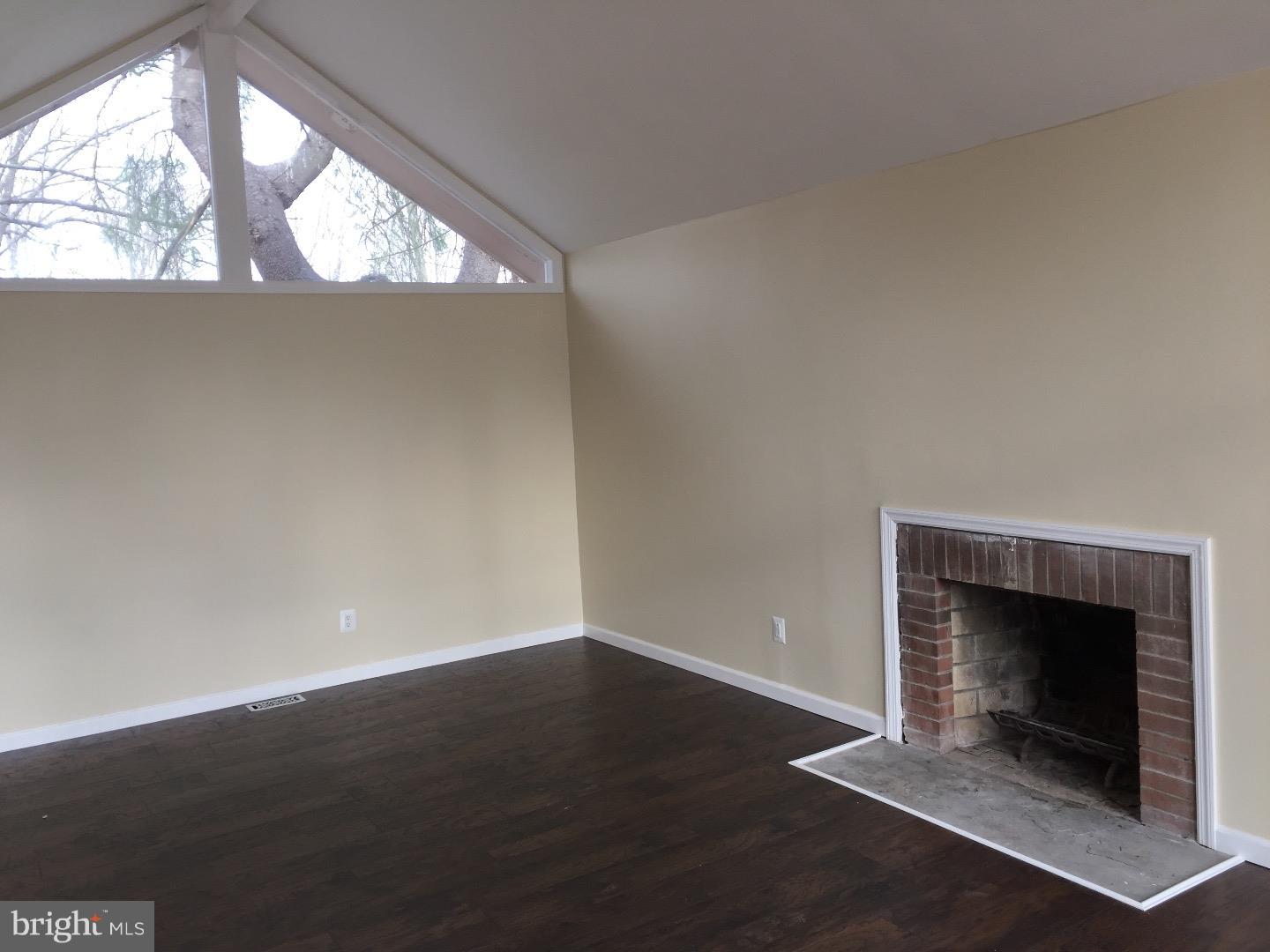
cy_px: 476
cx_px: 635
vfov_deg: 48.2
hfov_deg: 61.7
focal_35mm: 29
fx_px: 1064
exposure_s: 1/40
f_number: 2.2
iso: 40
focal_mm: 4.15
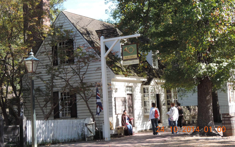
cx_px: 117
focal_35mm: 75
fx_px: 480
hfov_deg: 27.5
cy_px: 59
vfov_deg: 17.4
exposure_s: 1/160
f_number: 3.9
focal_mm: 12.4
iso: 80
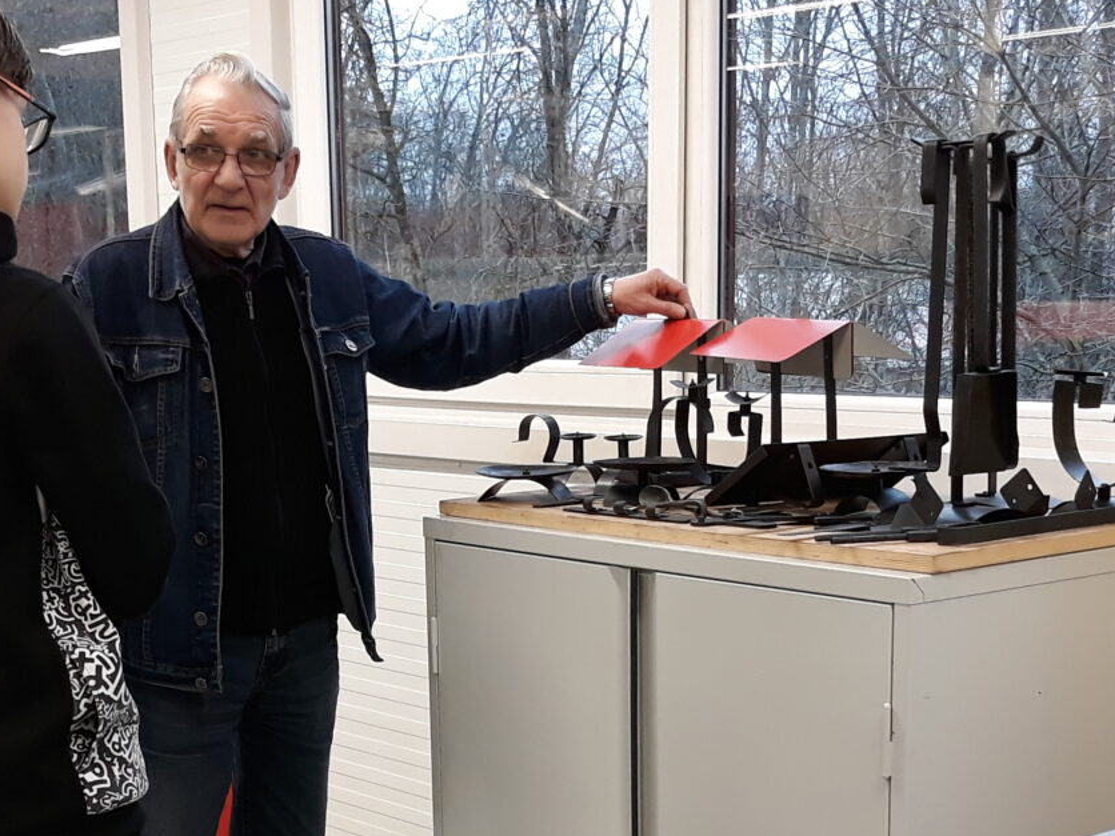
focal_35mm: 62
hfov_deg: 31.0
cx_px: 391
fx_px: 1997
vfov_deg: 23.3
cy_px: 680
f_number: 1.7
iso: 80
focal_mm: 3.71
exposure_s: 1/50
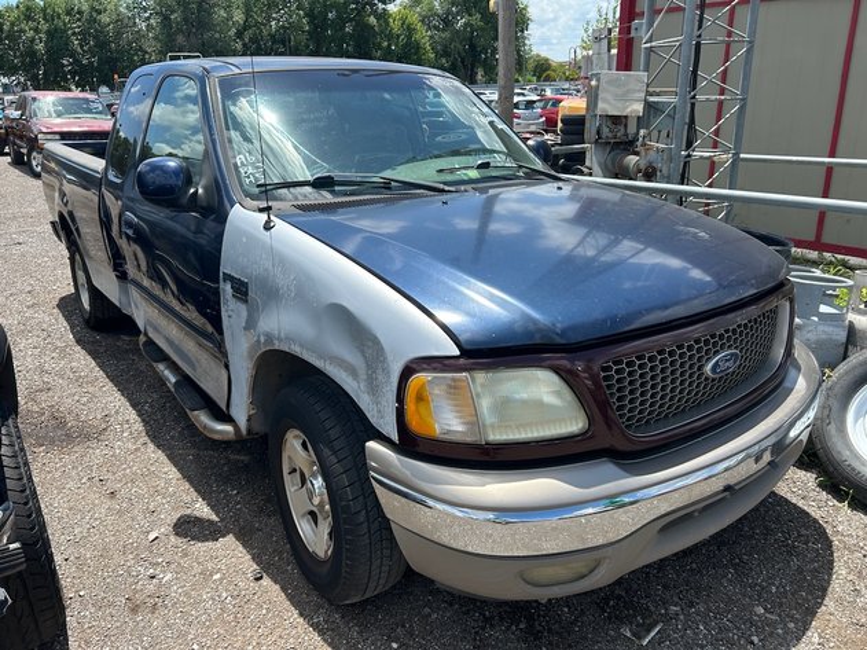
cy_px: 325
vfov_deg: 53.0
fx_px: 651
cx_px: 434
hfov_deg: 67.3
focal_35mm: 26
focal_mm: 5.7
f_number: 1.5
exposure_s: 1/2513
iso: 50
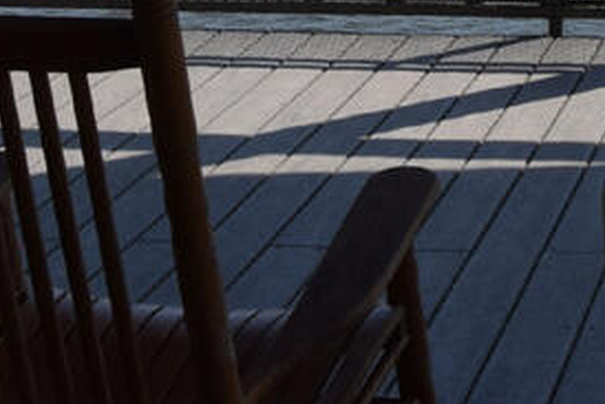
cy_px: -483
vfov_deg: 10.3
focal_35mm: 119
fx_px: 2007
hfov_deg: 16.2
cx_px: 806
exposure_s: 1/320
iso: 200
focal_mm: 17
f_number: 9
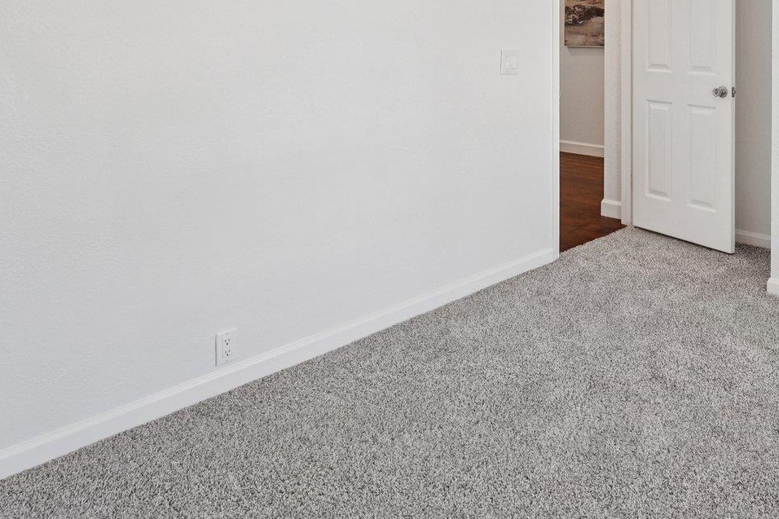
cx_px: 610
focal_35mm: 30
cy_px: 36
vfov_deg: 39.8
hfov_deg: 57.8
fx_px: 649
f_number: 8
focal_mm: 14
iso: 400
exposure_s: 1/30
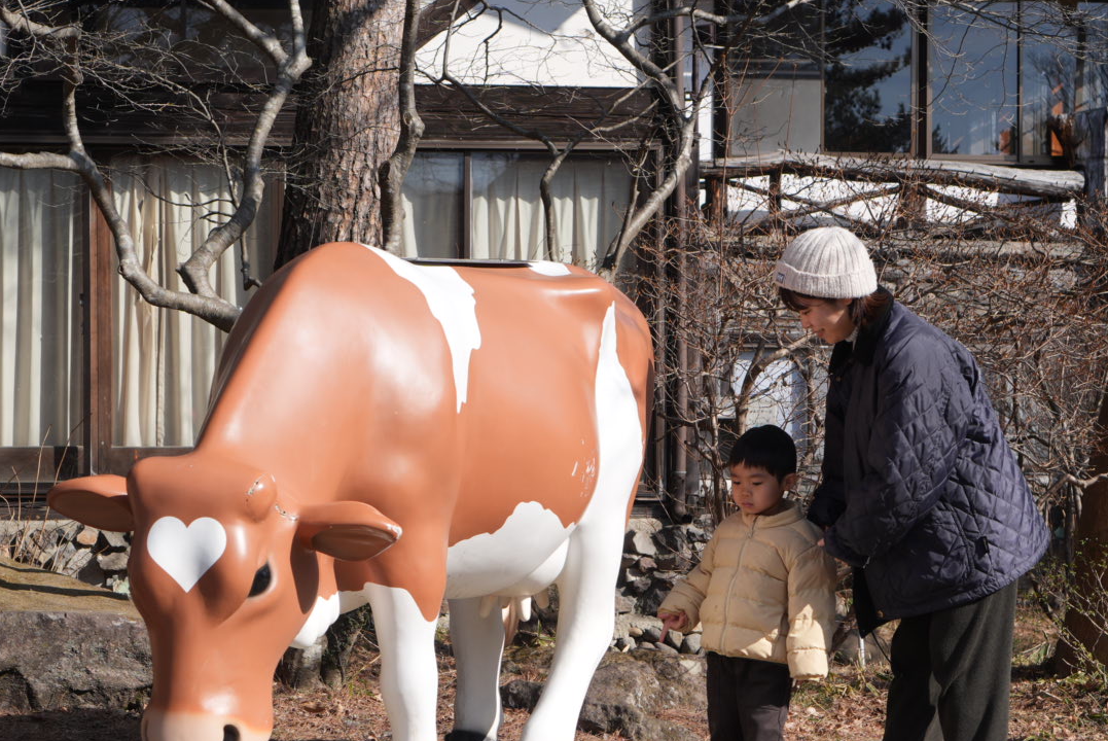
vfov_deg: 17.3
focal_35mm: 79
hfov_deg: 25.7
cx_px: 481
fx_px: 2426
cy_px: 552
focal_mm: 35
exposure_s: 1/400
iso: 100
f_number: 5.6
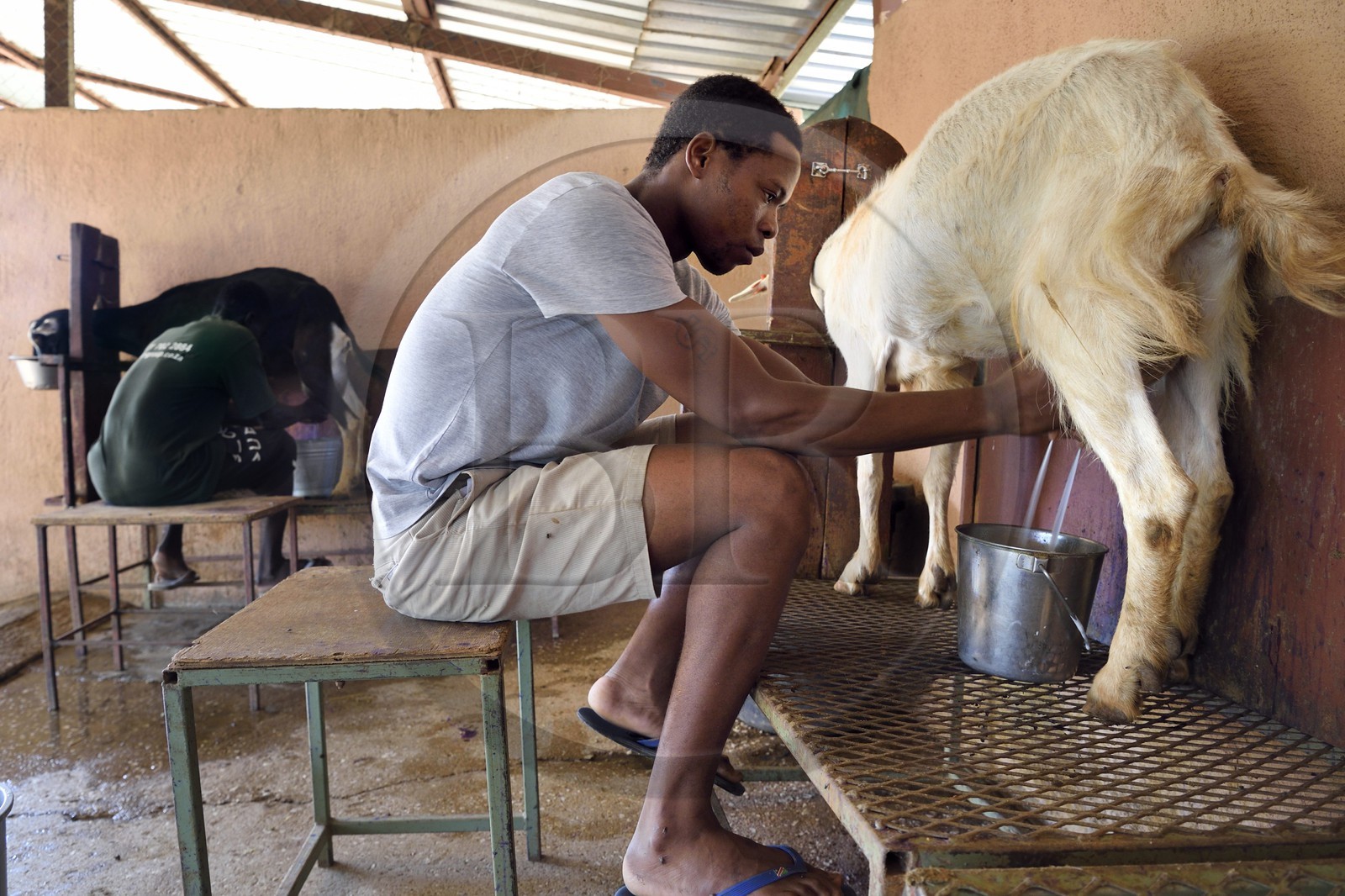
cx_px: 672
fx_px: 896
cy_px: 448
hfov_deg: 73.8
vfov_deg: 53.1
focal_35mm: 24
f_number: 5
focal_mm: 24
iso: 800
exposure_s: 1/30
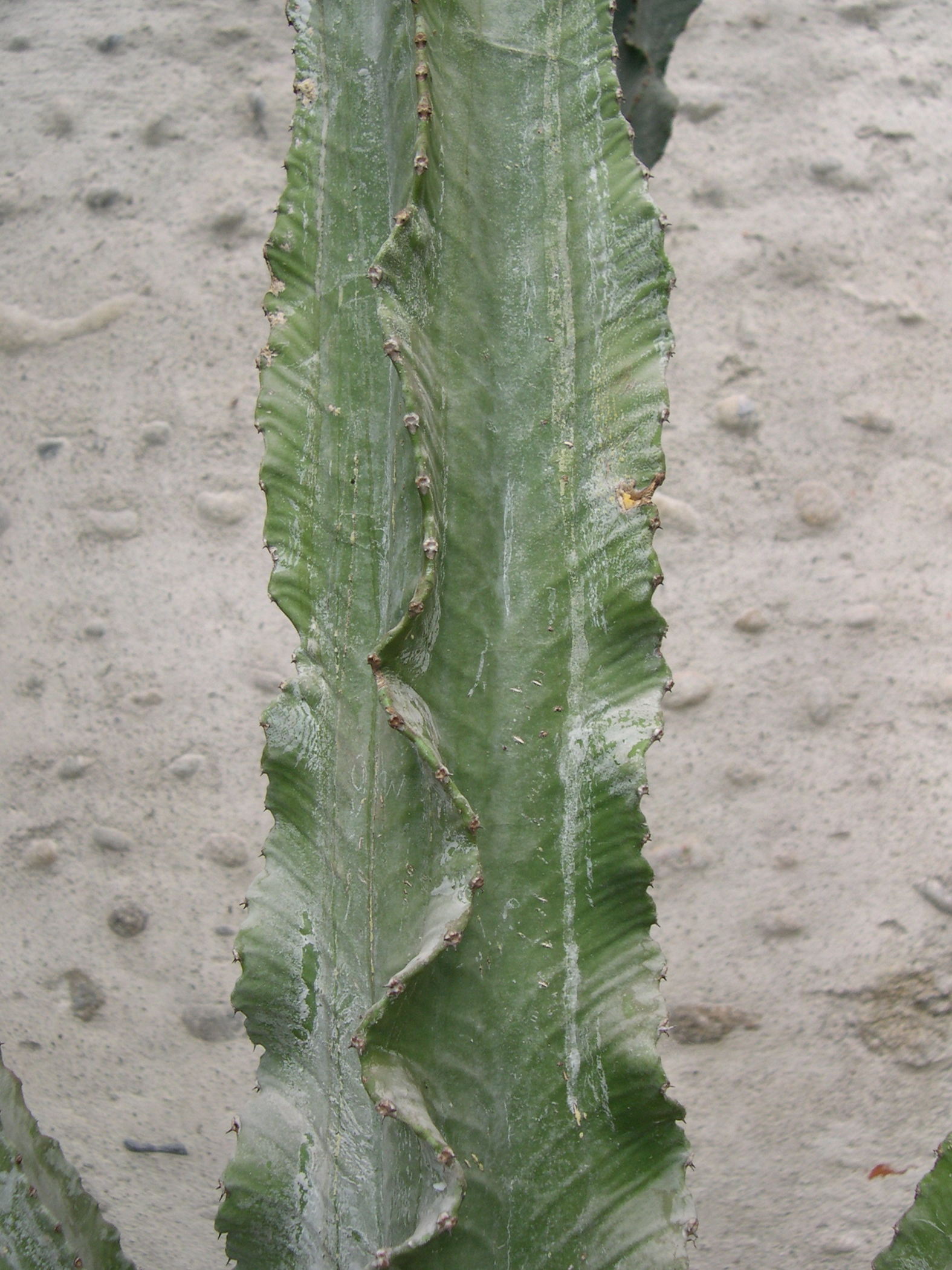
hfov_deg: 37.7
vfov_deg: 49.0
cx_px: 476
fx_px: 1393
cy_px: 635
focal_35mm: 38
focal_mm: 8
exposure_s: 1/312
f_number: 2.8
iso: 100
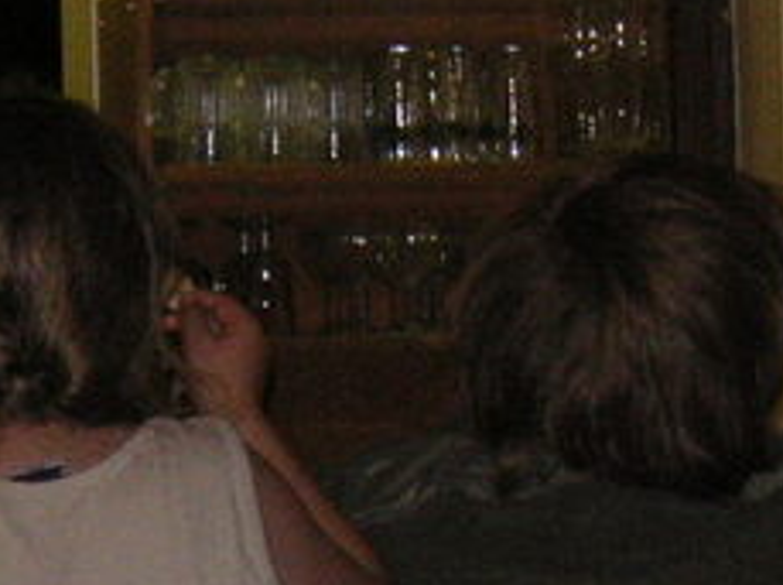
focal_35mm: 287
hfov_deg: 6.9
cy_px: 633
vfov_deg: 5.2
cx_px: 427
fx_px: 6482
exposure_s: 1/90
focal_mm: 13.6
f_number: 4.6
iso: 160
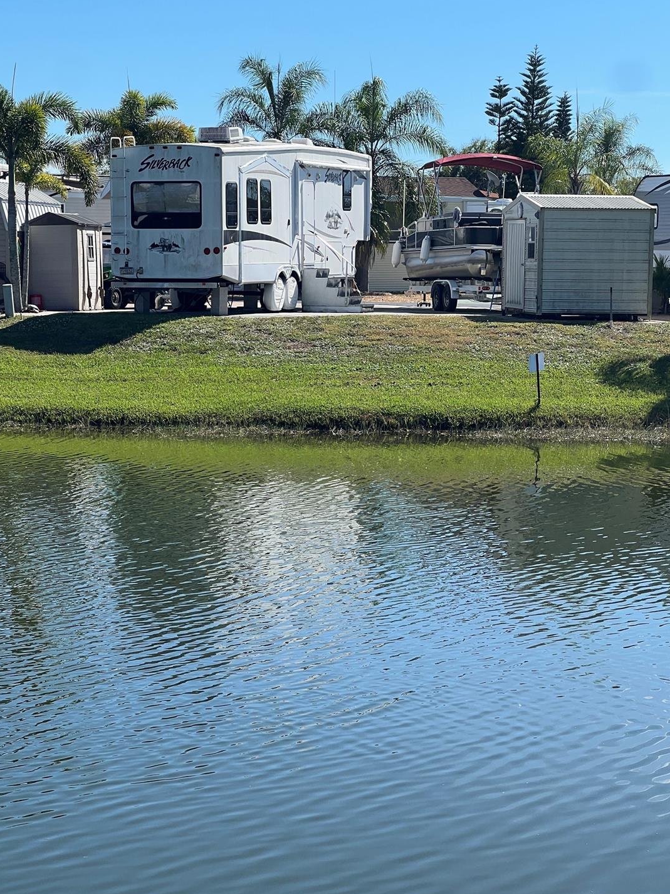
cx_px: 349
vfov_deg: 23.6
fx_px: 2142
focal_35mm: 83
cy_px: 458
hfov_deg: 17.8
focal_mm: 9
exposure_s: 1/809
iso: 32
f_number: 2.8
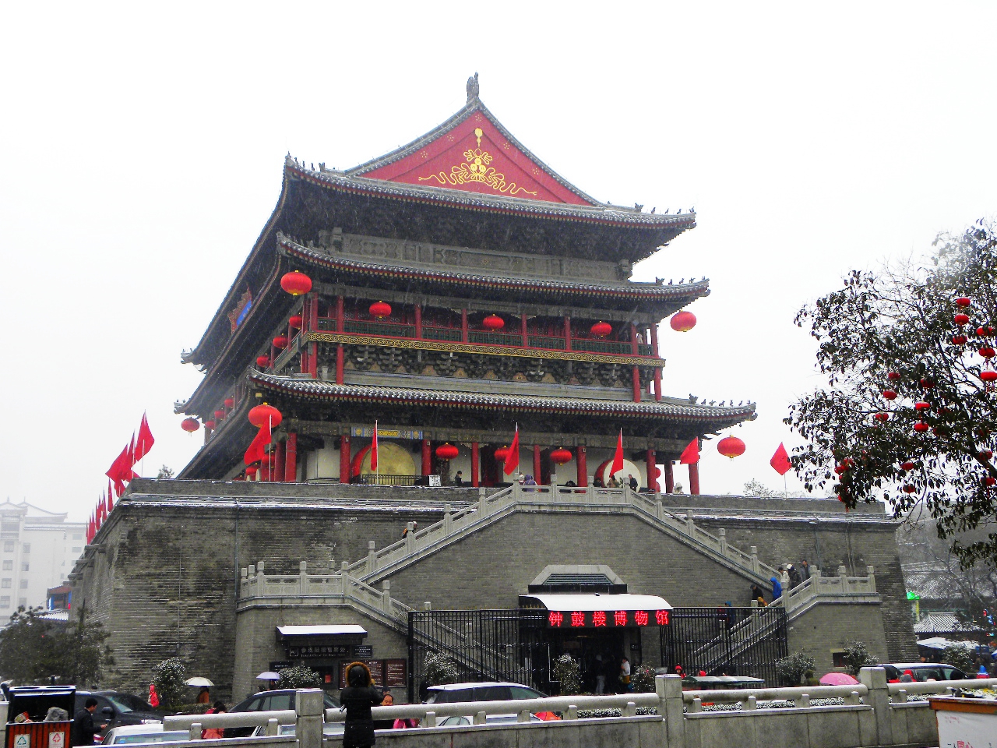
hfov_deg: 45.8
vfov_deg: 35.1
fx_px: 1181
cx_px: 498
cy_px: 374
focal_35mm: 41
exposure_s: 1/115
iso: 64
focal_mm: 7.3
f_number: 4
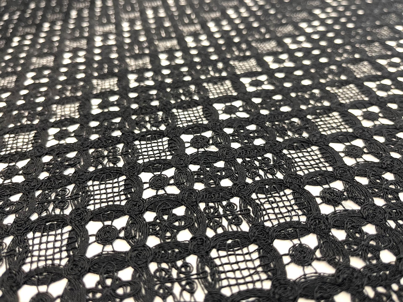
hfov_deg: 69.4
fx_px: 291
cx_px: 202
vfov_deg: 54.9
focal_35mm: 25
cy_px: 151
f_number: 1.6
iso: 160
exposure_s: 1/60
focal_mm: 5.1
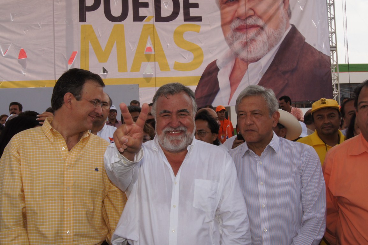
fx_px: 368
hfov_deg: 53.2
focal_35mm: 36
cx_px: 184
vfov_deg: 36.8
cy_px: 122
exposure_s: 1/160
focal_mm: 24
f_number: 25
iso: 400
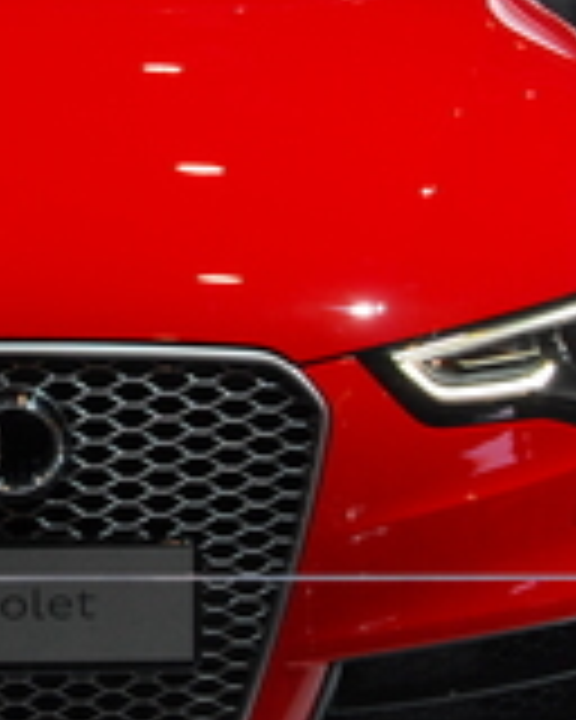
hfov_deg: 10.0
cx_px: -40
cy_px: 284
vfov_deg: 12.6
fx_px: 3255
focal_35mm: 153
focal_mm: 29
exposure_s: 1/50
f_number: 8
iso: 640
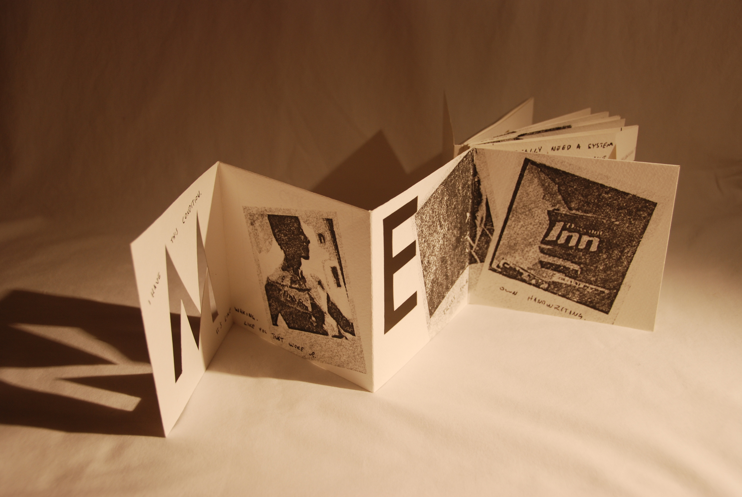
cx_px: 371
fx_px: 805
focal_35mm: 39
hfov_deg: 49.5
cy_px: 248
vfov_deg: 34.3
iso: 200
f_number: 4
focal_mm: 26
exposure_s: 1/30
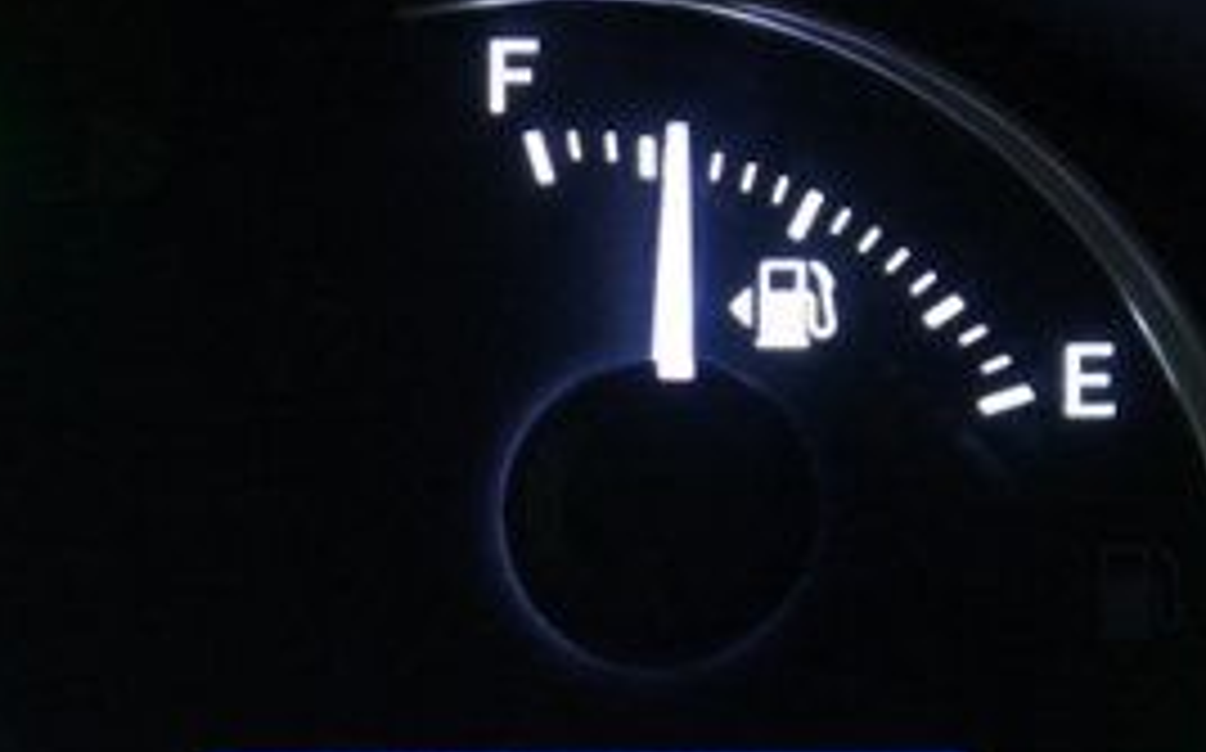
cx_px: 243
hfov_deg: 14.7
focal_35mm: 142
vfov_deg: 9.1
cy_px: 901
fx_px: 4648
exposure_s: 1/15
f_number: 4.5
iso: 1600
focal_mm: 31
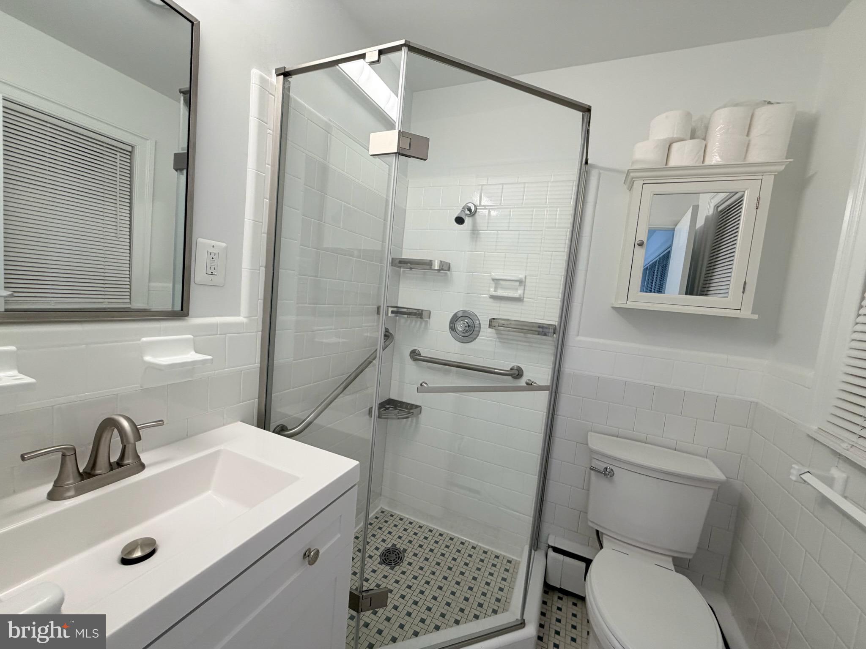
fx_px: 350
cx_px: 433
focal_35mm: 14
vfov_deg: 85.7
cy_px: 324
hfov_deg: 102.1
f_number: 2.2
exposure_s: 1/120
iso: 160
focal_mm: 2.22
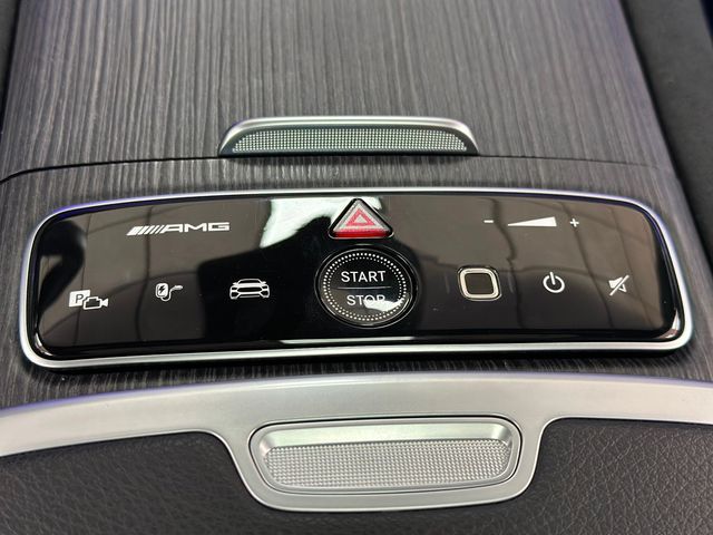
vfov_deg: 30.3
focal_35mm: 48
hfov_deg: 39.7
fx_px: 989
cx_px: 356
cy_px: 268
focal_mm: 6.86
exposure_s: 1/60
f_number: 1.78
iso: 250
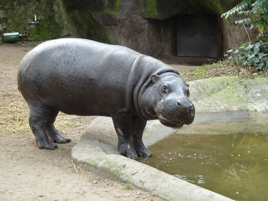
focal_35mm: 90
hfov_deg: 21.8
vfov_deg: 16.4
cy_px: 100
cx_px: 134
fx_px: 697
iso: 80
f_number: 4.3
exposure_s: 1/40
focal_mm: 14.7
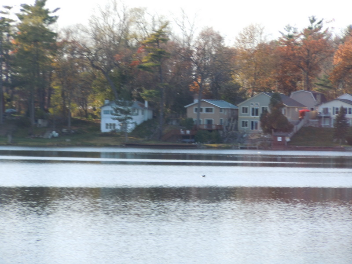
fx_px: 1993
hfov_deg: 10.1
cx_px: 176
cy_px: 132
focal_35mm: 196
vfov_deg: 7.6
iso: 160
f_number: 5.6
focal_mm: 35
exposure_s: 1/200
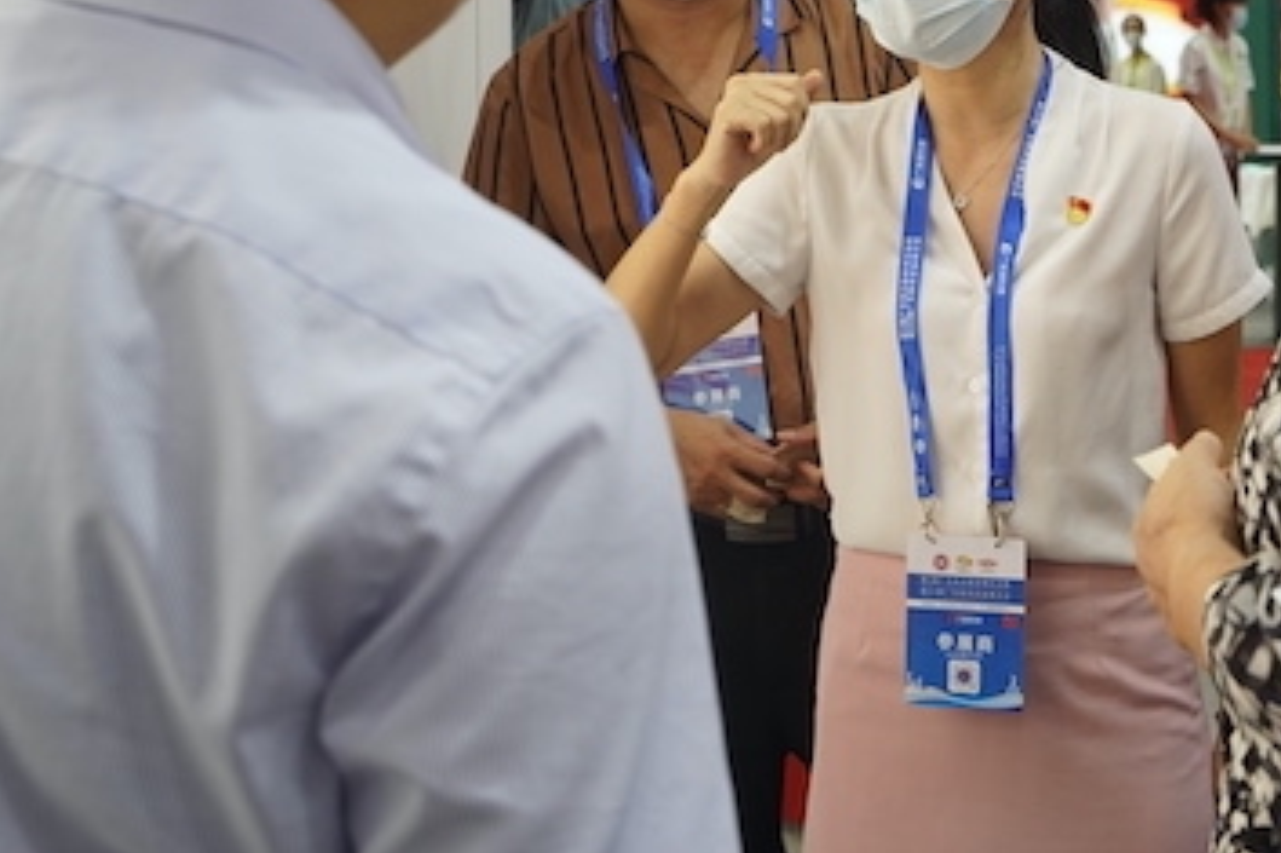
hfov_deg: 25.0
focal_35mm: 80
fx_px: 2845
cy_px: 134
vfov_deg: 16.9
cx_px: 1016
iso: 1000
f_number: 6.3
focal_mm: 47
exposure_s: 1/125
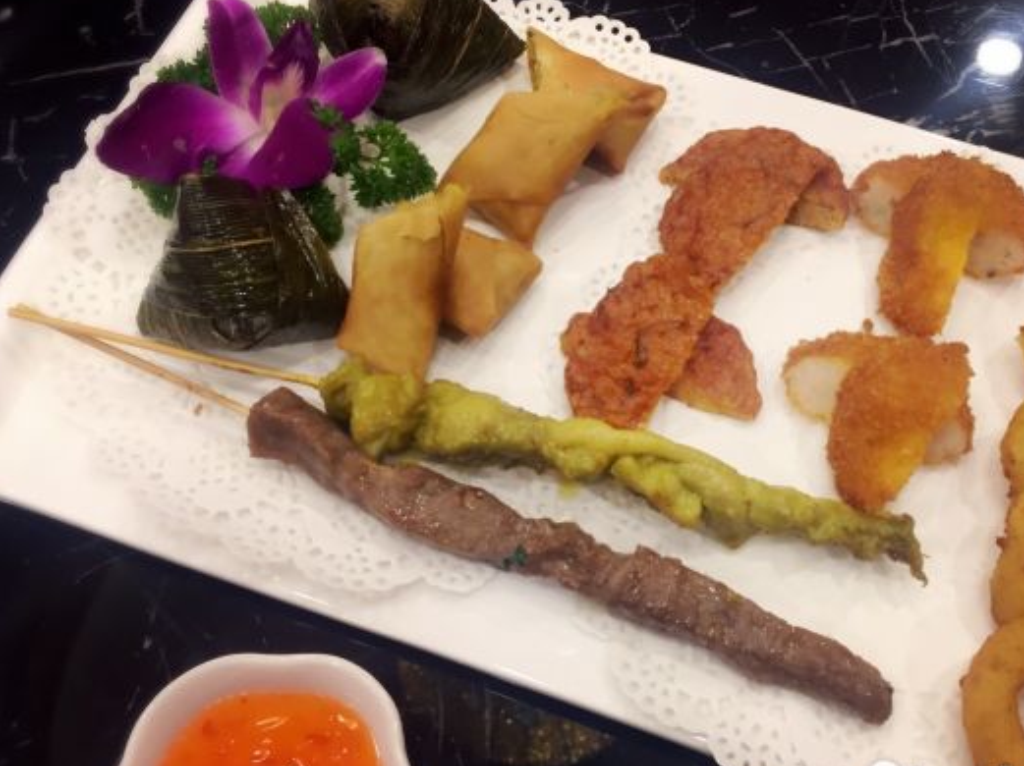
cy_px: 394
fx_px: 1153
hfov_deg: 47.4
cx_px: 654
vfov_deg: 36.8
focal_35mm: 39
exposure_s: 1/33
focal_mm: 4.15
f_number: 2.2
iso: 100
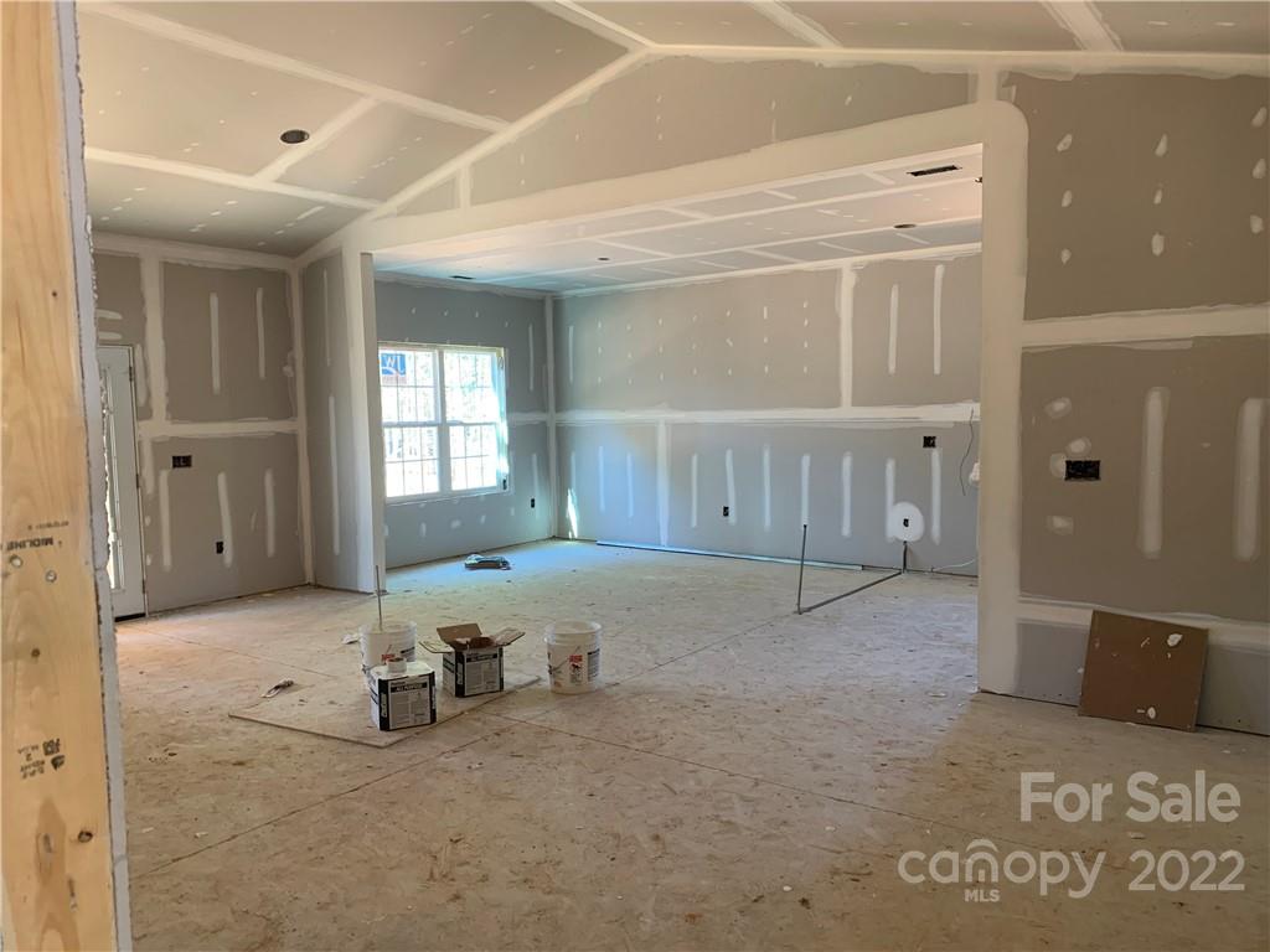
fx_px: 954
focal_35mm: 26
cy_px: 476
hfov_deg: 67.3
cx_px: 635
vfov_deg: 53.1
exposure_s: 1/60
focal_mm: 4.25
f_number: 1.8
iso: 160
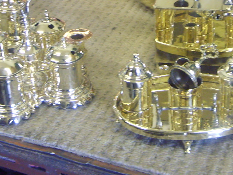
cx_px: 109
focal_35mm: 80
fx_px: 539
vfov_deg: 17.9
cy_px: -10
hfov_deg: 24.4
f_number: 2.8
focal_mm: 5.8
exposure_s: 1/10
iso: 140
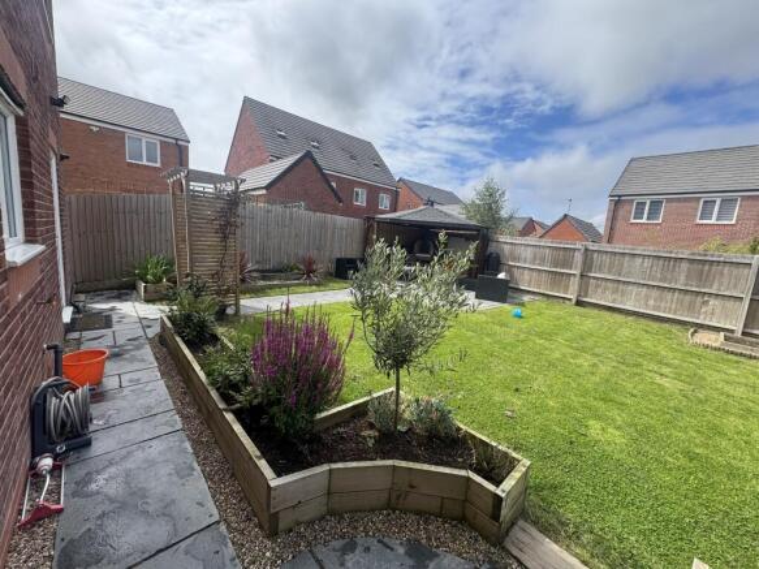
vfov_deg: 85.7
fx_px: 307
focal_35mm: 14
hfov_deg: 102.1
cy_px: 284
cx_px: 380
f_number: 2.2
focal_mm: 2.22
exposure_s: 1/993
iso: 40
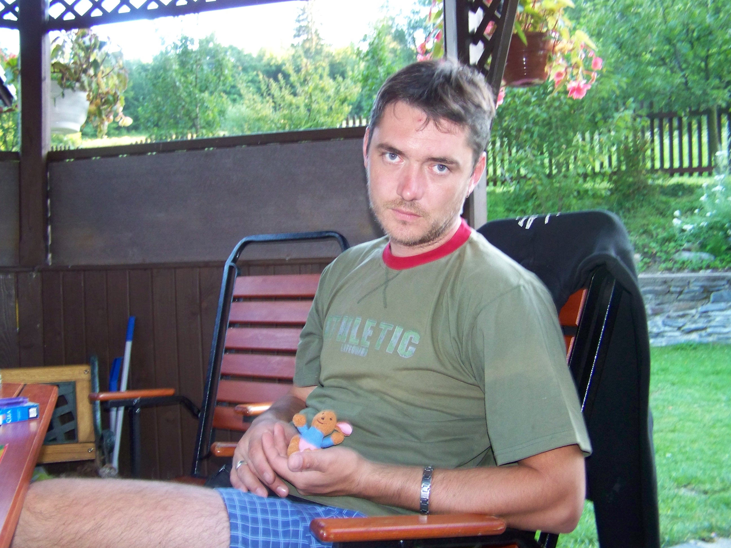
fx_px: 802
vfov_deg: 37.7
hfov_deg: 49.0
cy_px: 274
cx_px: 366
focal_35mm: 38
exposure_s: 1/30
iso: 200
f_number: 2.8
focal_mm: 6.3
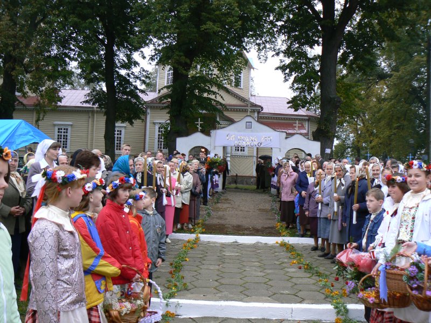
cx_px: 216
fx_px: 448
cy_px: 162
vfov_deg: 39.7
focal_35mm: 36
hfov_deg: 51.4
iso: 80
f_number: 3.2
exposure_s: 1/50
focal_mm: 6
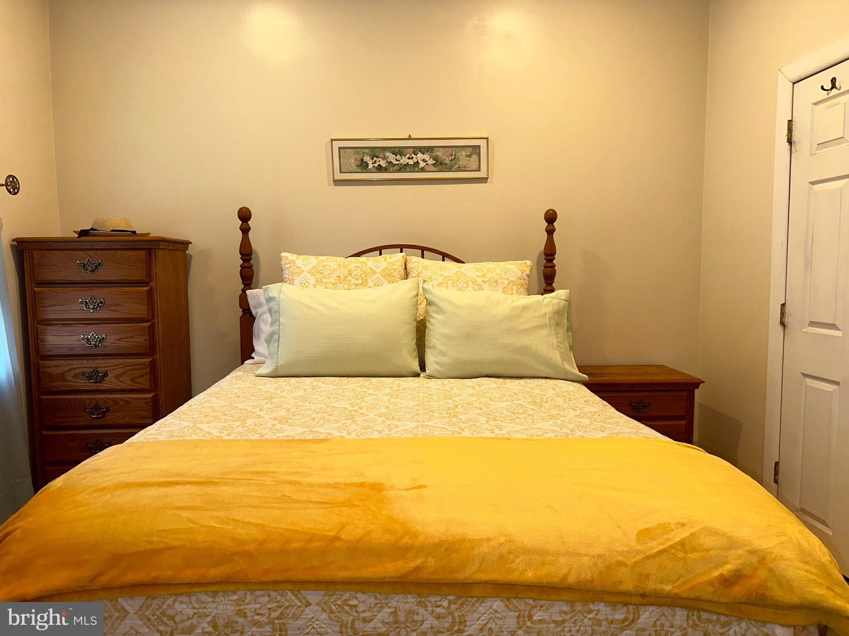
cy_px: 318
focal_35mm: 24
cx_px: 424
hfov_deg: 71.6
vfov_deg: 56.8
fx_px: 589
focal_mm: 6.86
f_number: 1.78
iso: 100
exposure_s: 1/120
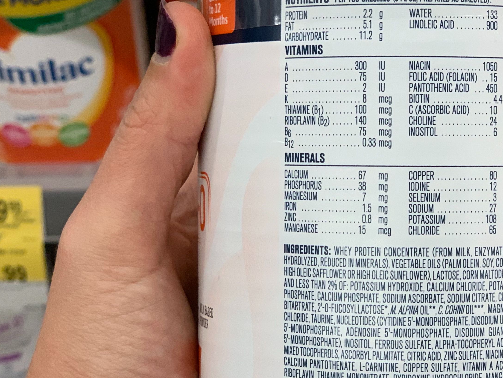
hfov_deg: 20.3
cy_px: 181
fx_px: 1395
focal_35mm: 96
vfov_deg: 15.4
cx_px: 369
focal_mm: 6
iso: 125
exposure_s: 1/120
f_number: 2.4
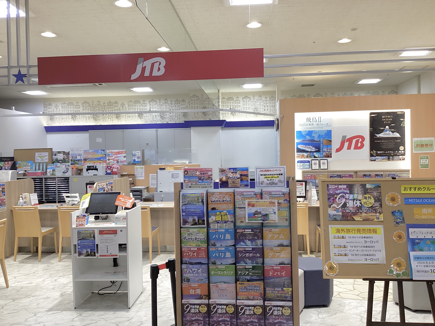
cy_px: 163
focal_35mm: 31
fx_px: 390
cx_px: 218
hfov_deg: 58.4
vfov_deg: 45.4
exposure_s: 1/60
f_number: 2.4
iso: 100
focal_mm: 3.3
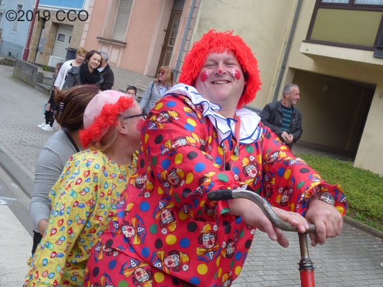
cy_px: 144
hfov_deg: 41.2
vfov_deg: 31.5
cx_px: 192
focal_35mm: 46
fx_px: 509
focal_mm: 8
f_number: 4
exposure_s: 1/320
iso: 100
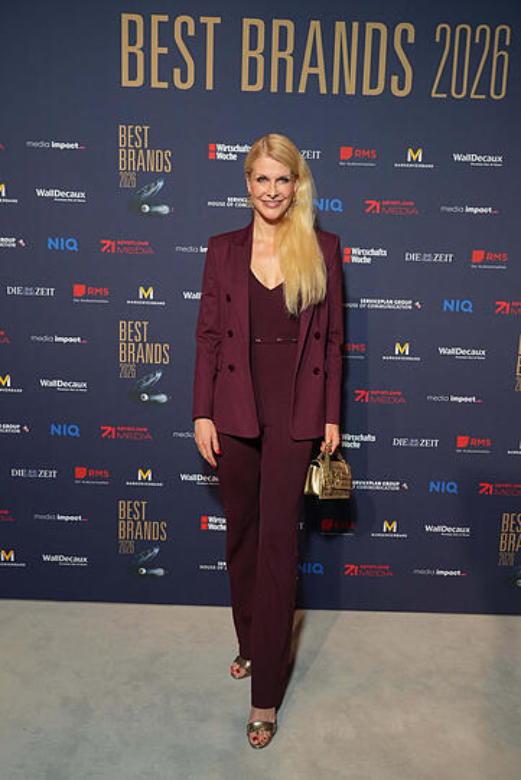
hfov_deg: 43.6
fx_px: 651
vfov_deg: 61.9
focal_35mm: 30
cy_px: 390
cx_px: 260
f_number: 5.6
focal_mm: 30
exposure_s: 1/250
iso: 800
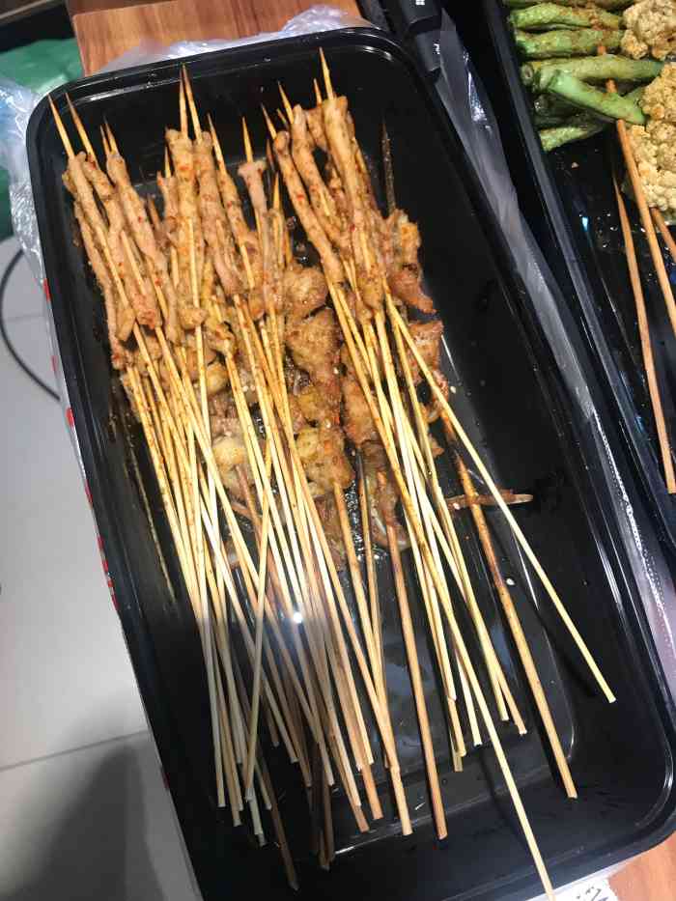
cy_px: 450
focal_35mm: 28
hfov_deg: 49.8
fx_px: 729
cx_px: 338
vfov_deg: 63.4
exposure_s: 1/33
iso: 25
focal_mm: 3.99
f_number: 1.8
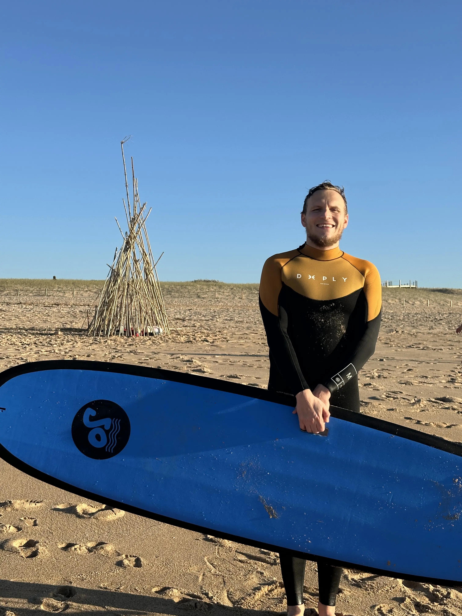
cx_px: 231
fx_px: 854
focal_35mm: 48
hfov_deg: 30.3
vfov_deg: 39.7
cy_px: 308
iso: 64
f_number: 1.78
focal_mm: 6.86
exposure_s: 1/2667
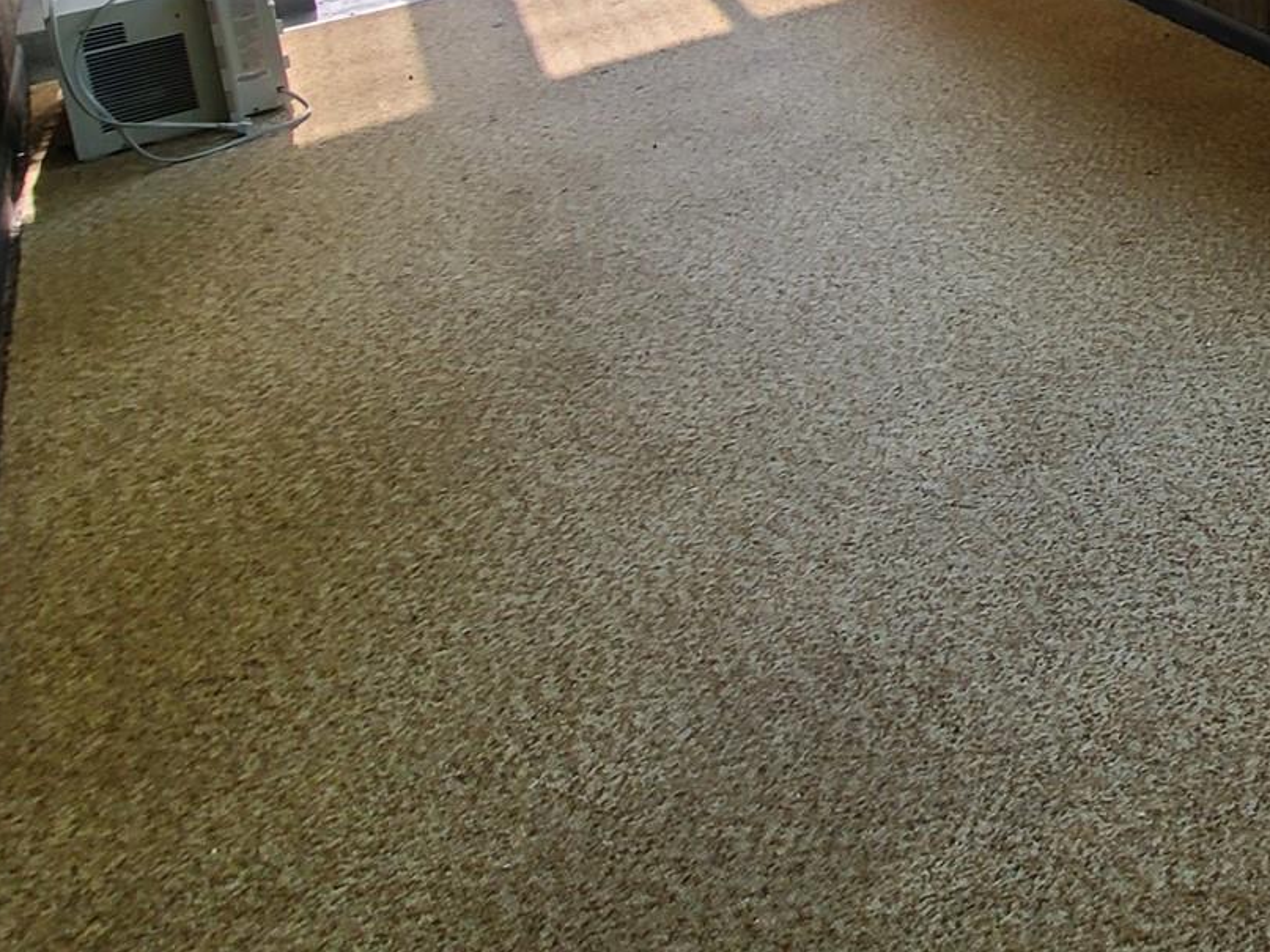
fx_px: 1211
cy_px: -230
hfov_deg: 44.5
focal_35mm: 33
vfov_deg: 33.6
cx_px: 1346
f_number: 2.2
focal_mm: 2.2
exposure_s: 1/57
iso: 64
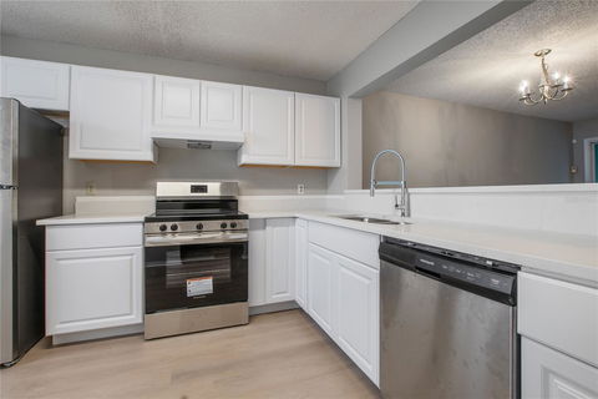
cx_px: 299
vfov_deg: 77.3
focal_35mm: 15
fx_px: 249
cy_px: 200
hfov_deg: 100.4
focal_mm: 10
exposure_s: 1/13
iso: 250
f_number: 10
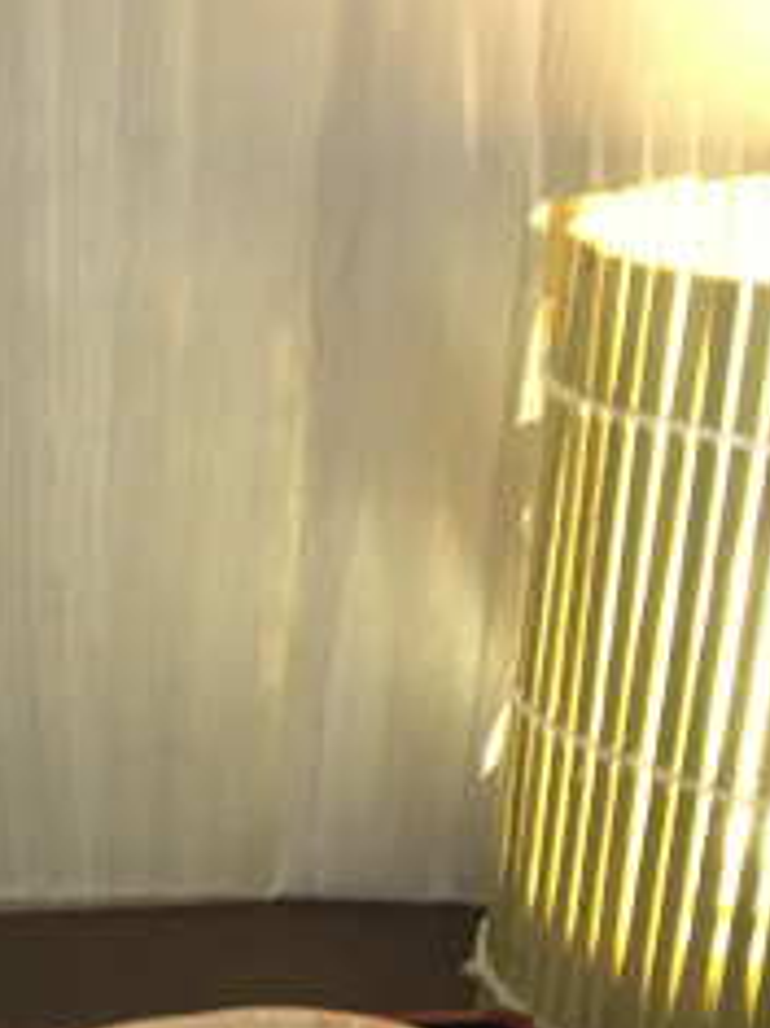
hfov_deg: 17.5
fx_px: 2345
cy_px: 906
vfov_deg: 24.1
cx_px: -236
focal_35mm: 79
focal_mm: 4.15
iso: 250
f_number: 2.2
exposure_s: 1/15
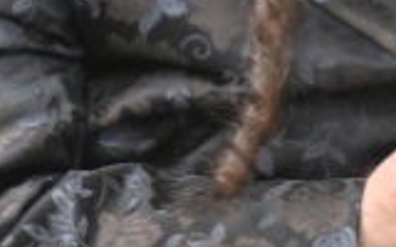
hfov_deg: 3.1
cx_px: 408
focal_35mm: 687
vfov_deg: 1.9
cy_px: -317
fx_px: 7414
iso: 1600
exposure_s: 1/160
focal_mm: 105
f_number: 4
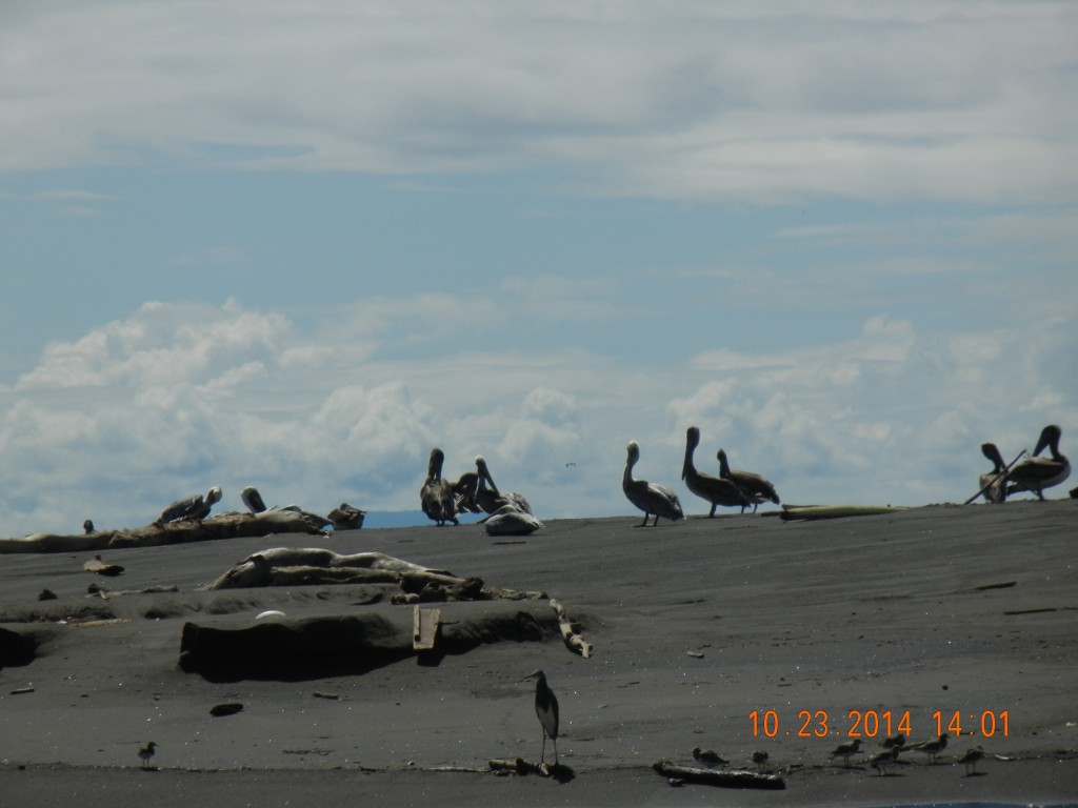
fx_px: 9343
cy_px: 404
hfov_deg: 6.6
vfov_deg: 5.0
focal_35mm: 300
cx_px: 539
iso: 160
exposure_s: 1/520
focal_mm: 54
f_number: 11.2
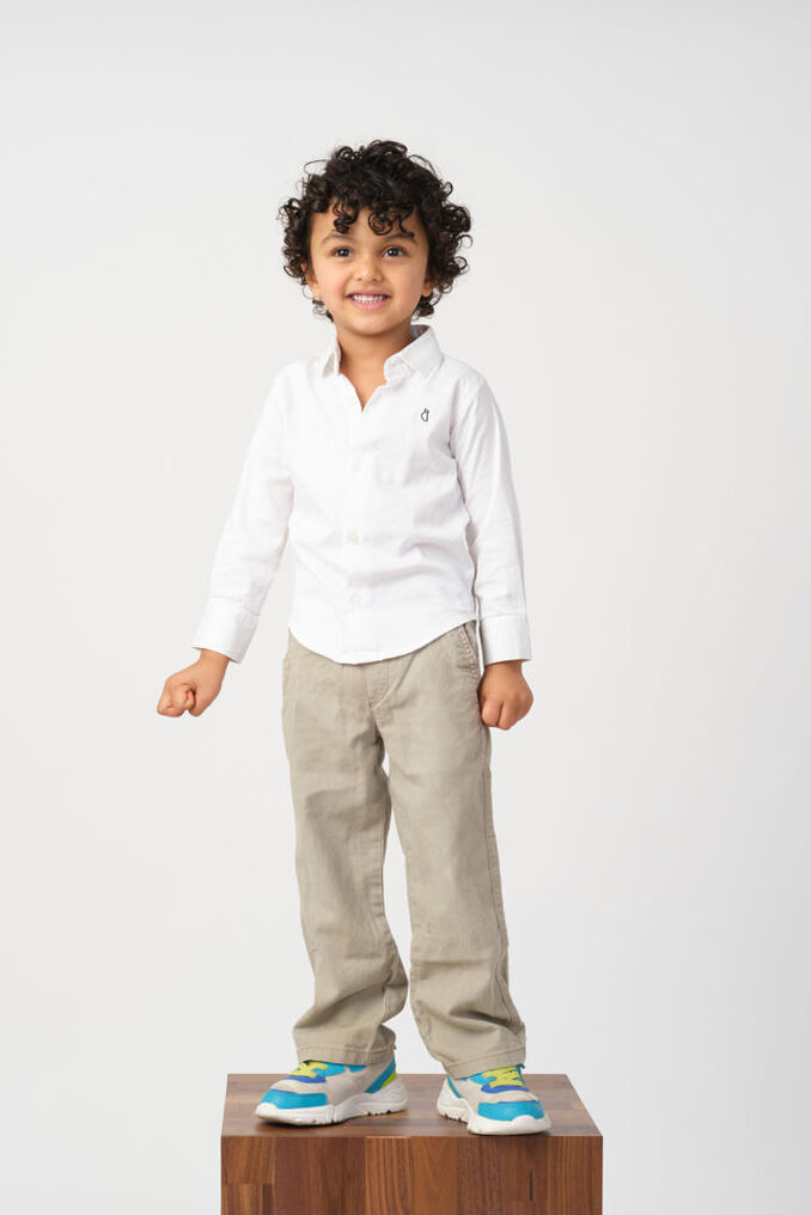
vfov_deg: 24.2
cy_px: 608
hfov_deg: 16.3
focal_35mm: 84
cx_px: 406
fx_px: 2836
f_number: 8
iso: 160
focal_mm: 56
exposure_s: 1/160
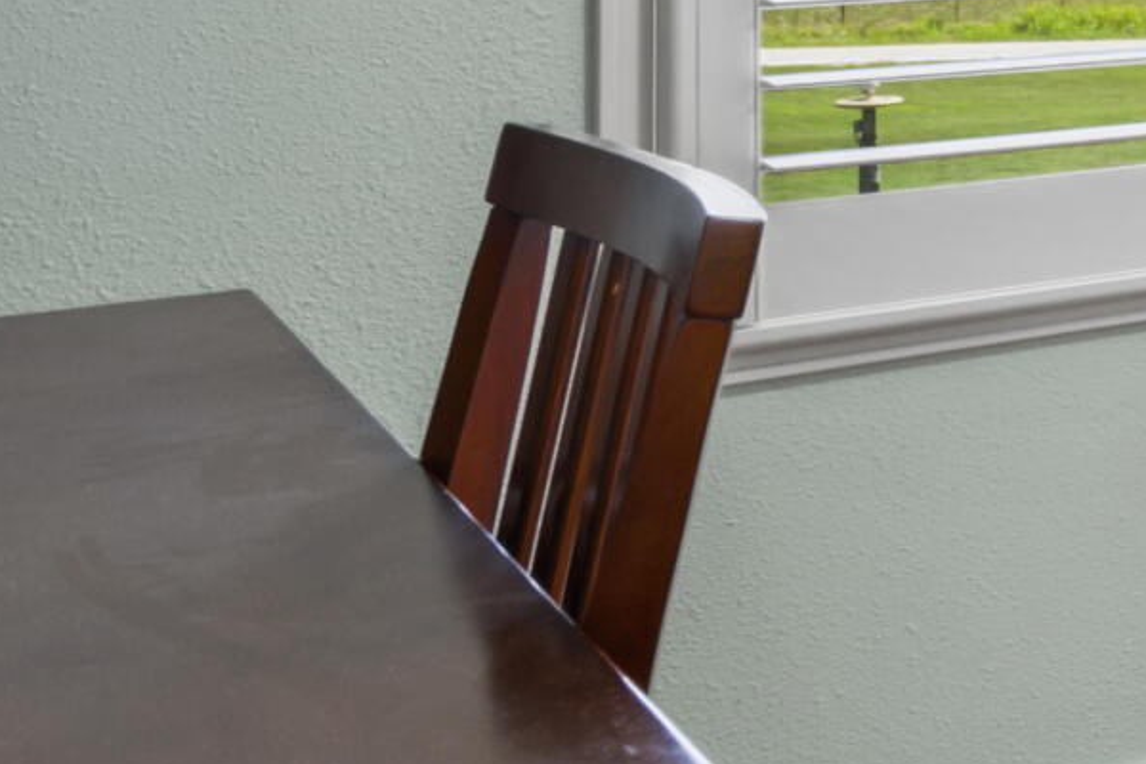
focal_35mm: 80
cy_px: -248
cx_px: 2487
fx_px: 2546
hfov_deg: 16.6
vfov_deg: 16.1
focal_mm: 16
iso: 400
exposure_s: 1/4
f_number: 9
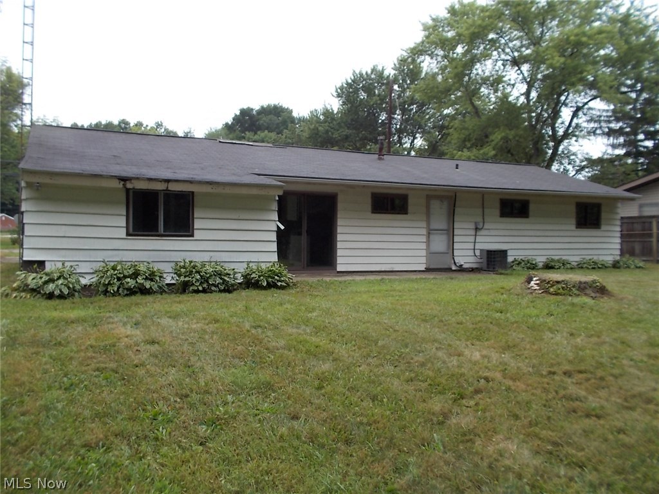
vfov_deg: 48.2
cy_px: 247
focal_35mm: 29
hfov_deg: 61.7
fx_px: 552
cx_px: 330
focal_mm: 4.1
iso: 80
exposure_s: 1/80
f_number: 3.3
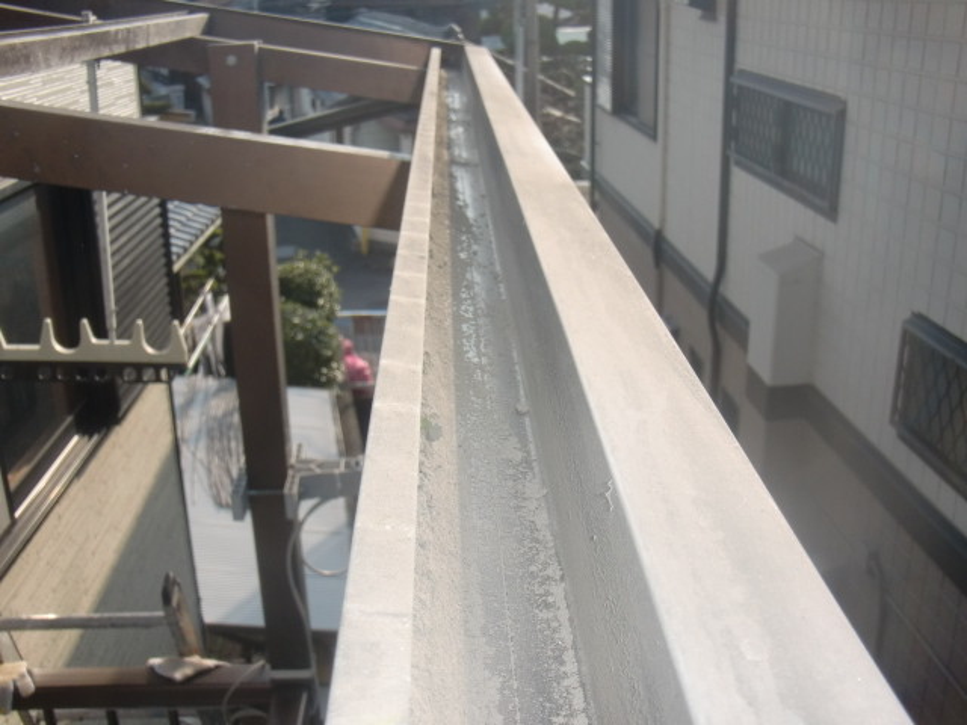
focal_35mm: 38
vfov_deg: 37.7
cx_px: 484
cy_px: 362
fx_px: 1062
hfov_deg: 49.0
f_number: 3.9
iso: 64
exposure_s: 1/250
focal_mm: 6.66
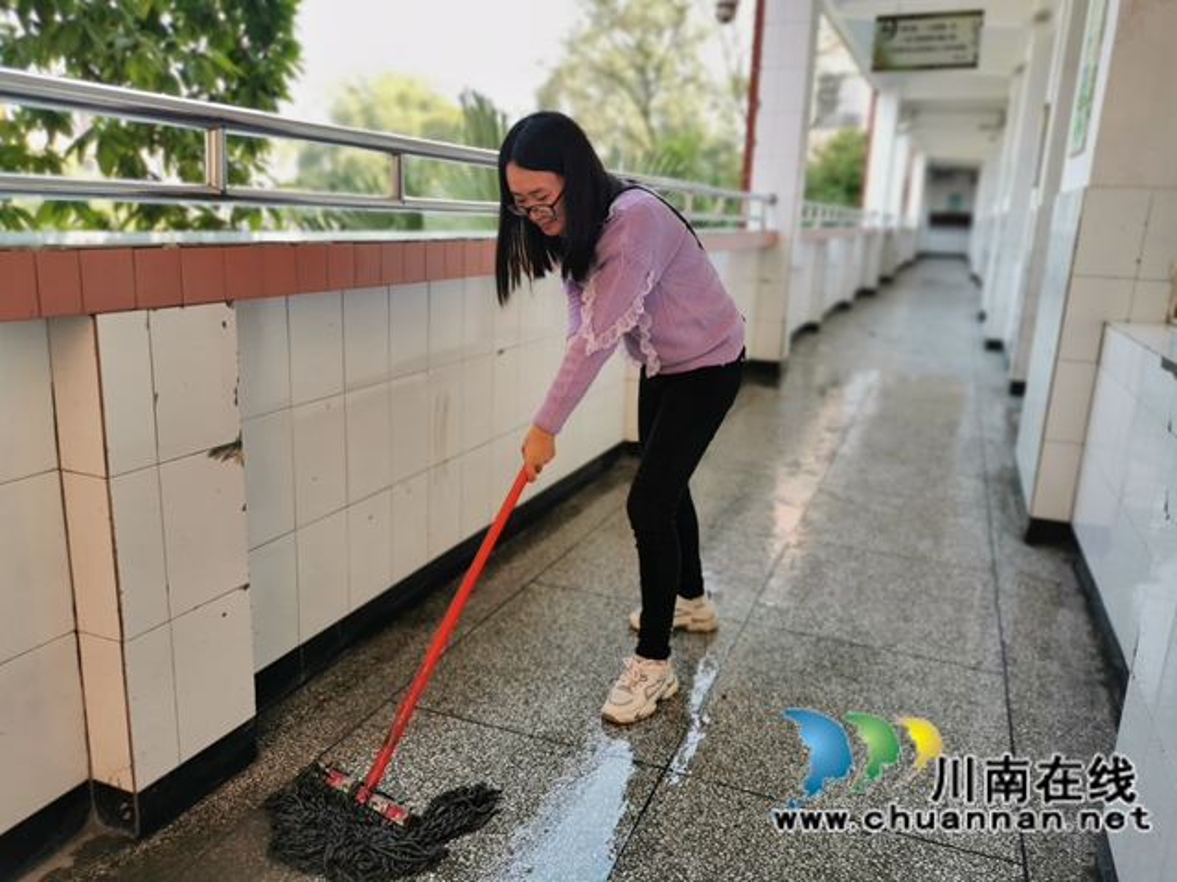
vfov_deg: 51.4
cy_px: 441
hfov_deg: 65.3
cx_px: 588
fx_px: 918
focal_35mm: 27
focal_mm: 5.58
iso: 50
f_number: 1.8
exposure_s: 1/255
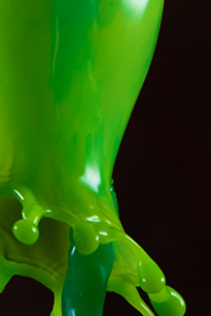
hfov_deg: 4.3
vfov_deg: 6.4
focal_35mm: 322
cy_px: 136
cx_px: 63
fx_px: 2831
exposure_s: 1/320
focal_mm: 105
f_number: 16
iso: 100
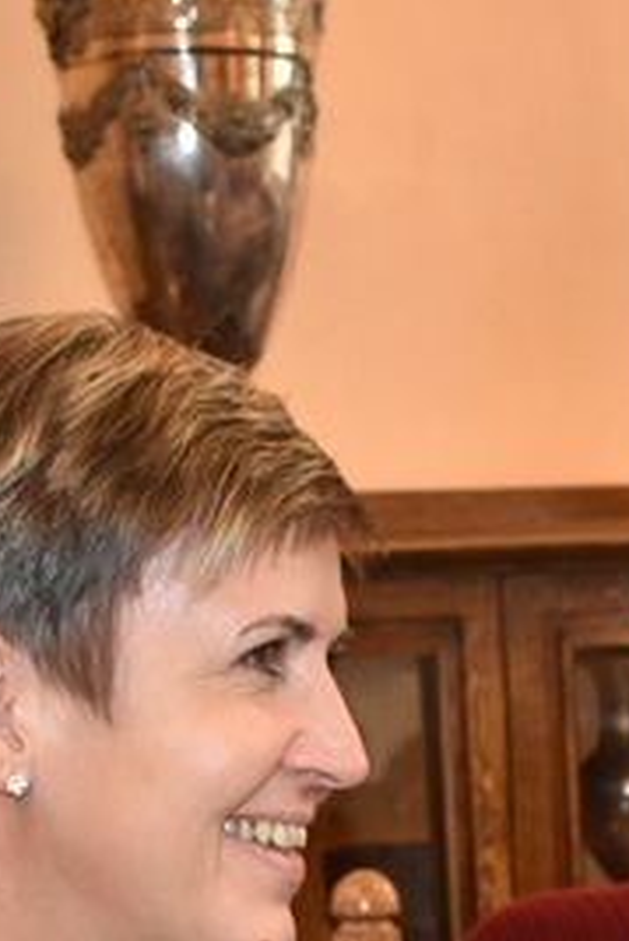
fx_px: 3452
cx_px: 731
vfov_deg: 14.9
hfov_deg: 10.3
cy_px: 1189
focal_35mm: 132
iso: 1100
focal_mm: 23
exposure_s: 1/60
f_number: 3.8
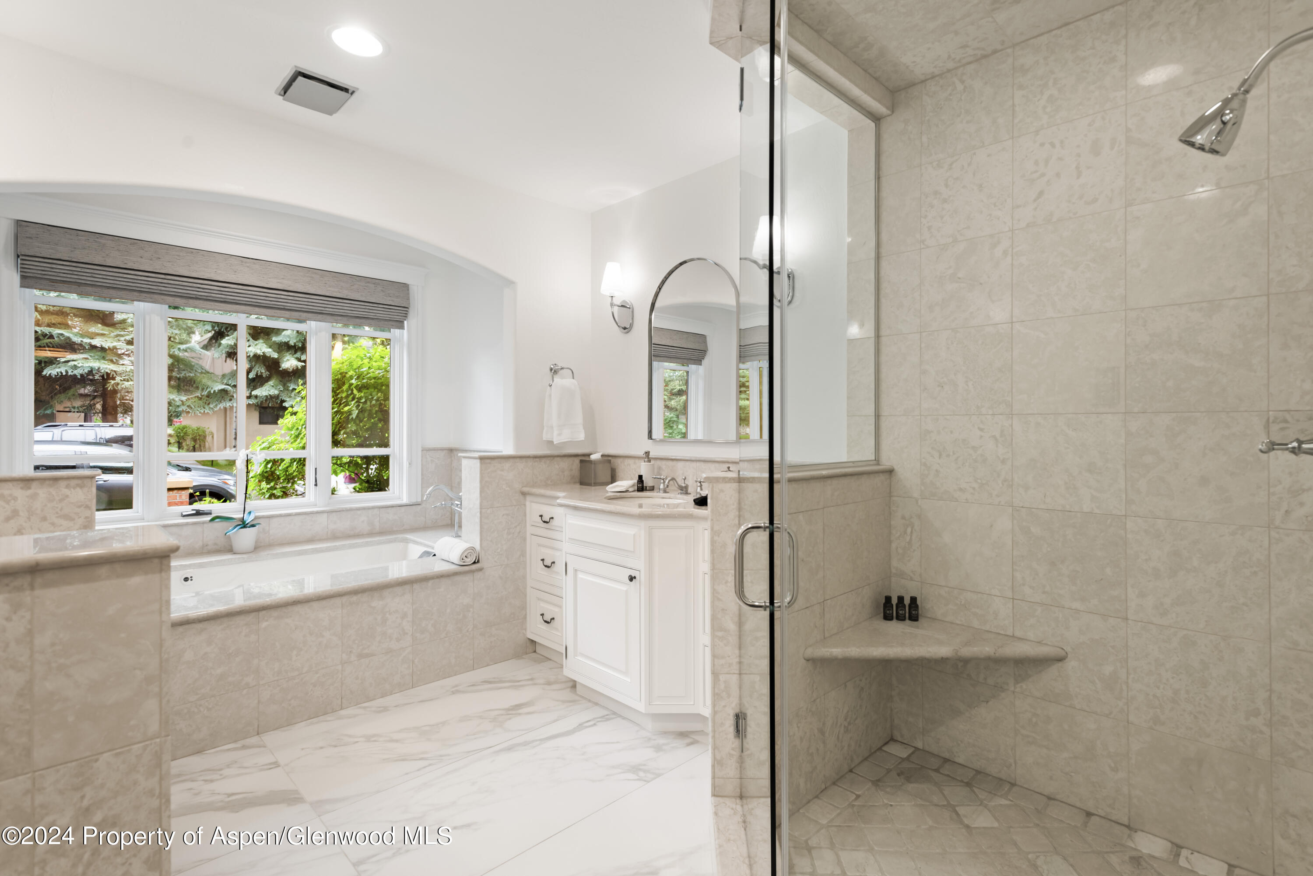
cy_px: 438
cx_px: 656
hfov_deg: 93.3
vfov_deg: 70.5
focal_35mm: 17
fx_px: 620
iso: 320
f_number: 7.1
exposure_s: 1/4
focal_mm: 17
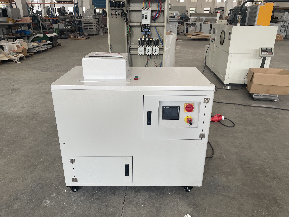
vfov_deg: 53.1
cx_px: 144
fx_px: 217
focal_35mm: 26
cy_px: 108
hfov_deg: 67.3
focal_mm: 4.2
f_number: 1.6
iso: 50
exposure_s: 1/121
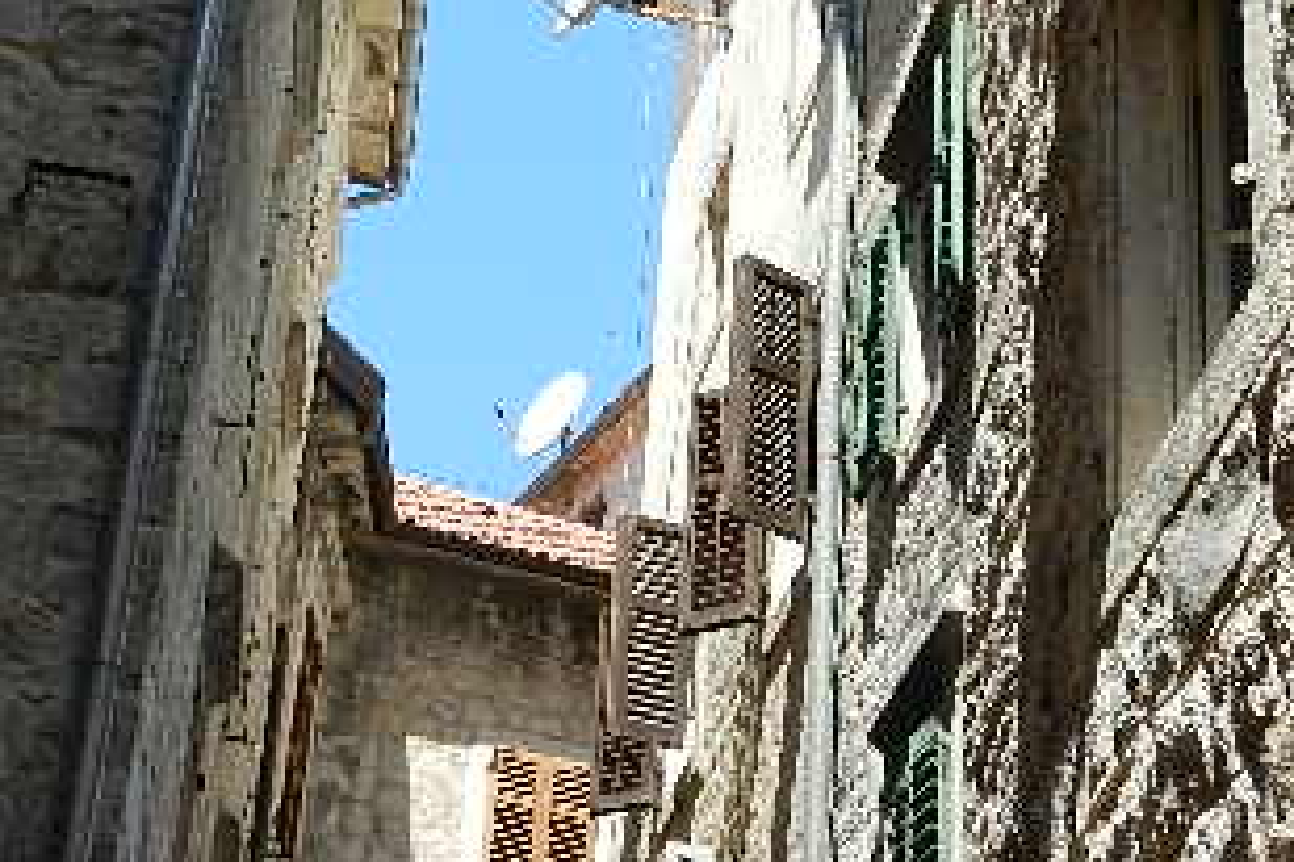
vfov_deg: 19.2
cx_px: 729
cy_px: 464
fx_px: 2552
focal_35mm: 71
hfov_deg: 28.4
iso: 160
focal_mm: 5.9
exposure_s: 1/640
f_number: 3.8
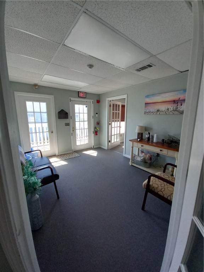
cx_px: 102
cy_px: 136
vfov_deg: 106.2
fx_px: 102
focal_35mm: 13
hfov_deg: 89.9
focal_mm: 1.13
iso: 80
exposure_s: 1/60
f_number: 2.2
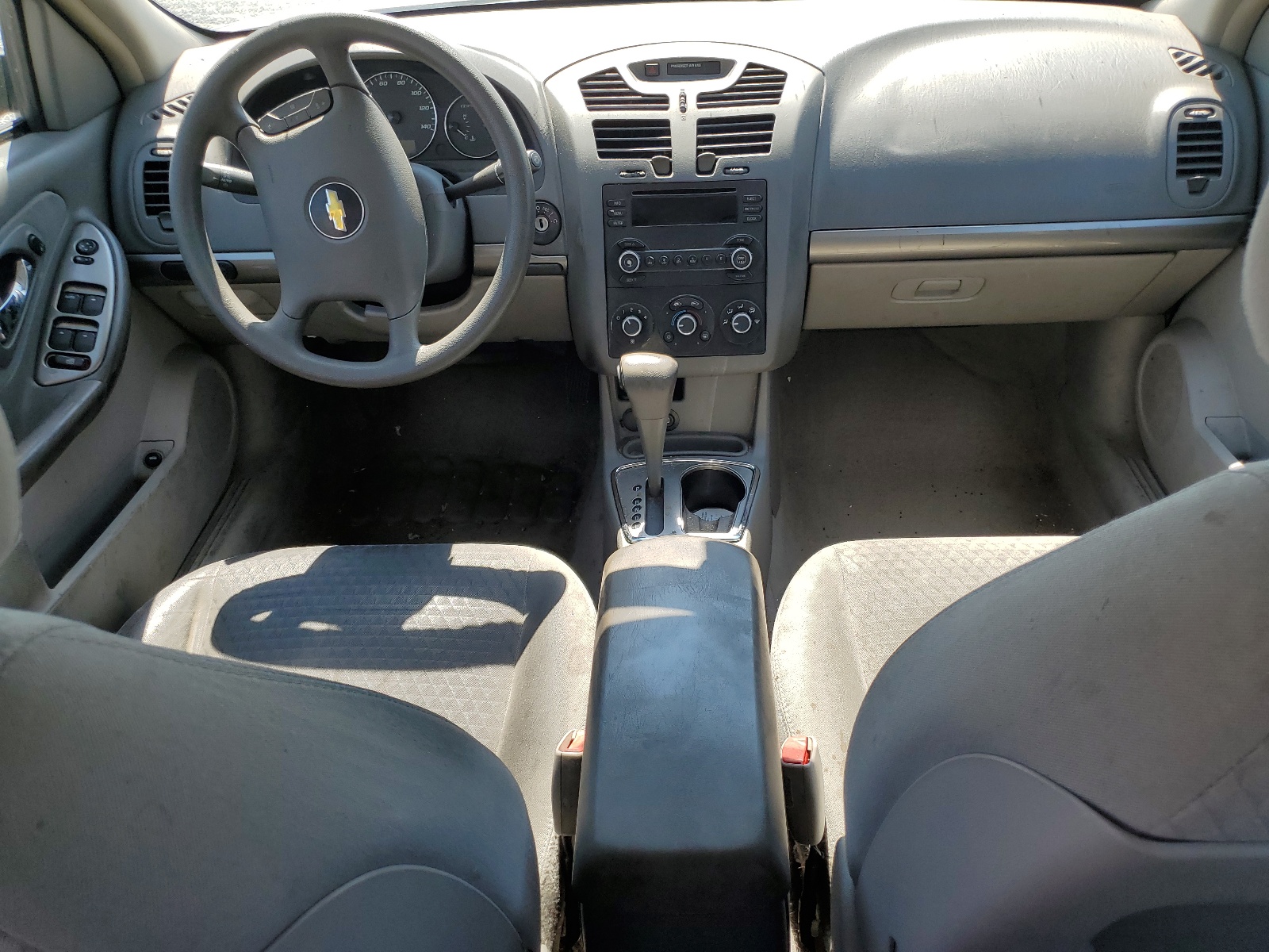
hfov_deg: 67.3
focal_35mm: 26
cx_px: 634
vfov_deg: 53.1
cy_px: 476
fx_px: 953
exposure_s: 1/667
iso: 50
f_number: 1.5
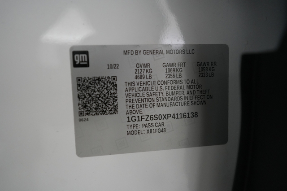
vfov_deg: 51.2
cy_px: 96
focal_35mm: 25
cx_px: 144
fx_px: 199
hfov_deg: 71.5
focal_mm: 25
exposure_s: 1/160
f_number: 2.8
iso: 4000
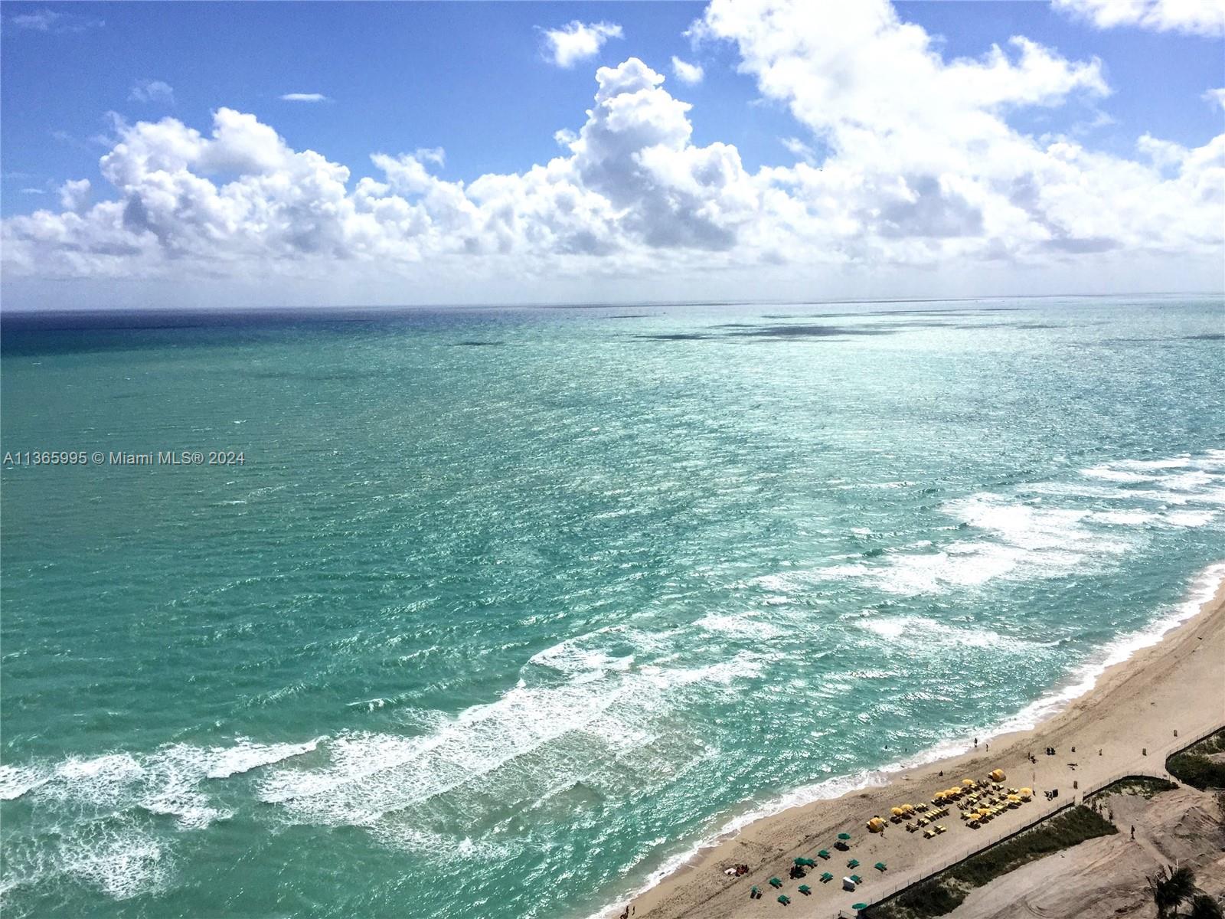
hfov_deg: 61.7
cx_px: 612
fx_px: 1026
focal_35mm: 29
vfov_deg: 48.2
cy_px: 460
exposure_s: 1/9901
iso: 32
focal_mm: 4.15
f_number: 2.2
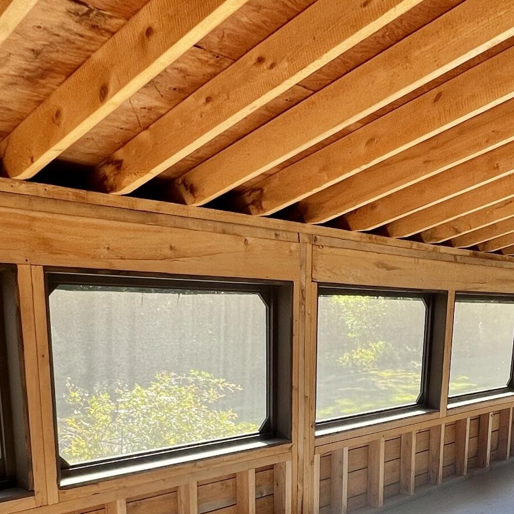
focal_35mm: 38
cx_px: 330
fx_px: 638
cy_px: 465
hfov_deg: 43.4
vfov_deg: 40.5
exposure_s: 1/184
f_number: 1.8
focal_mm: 1.57
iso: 32
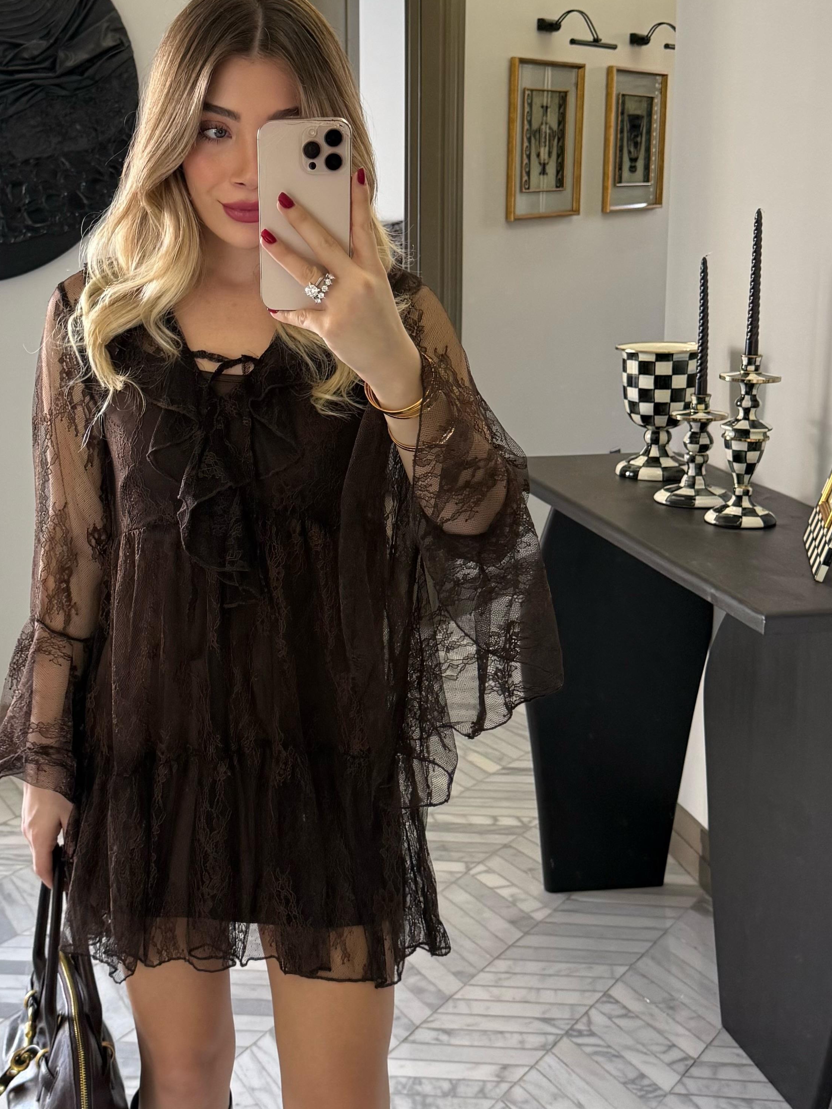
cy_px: 494
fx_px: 1474
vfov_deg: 41.2
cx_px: 212
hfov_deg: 31.0
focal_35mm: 46
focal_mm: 6.76
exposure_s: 1/60
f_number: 1.78
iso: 250
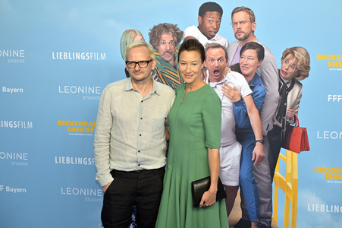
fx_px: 664
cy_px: 114
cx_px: 171
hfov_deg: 28.9
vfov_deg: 19.4
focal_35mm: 70
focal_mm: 70
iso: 160
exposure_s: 1/200
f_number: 4
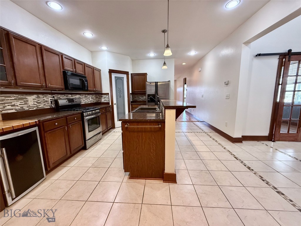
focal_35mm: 14
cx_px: 150
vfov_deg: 85.7
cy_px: 113
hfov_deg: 102.1
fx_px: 122
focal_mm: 2.22
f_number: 2.2
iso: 320
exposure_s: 1/120
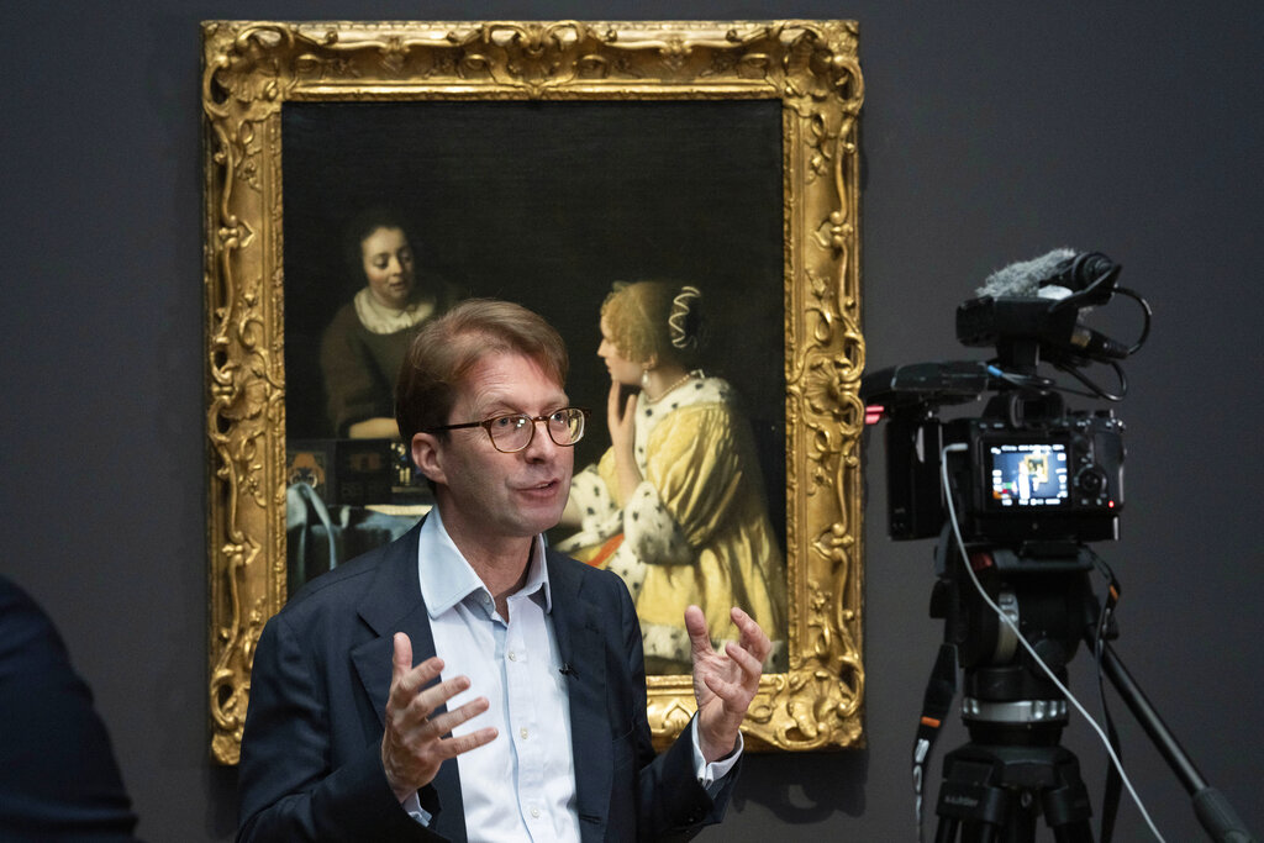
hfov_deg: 23.9
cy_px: 422
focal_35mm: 85
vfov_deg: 16.1
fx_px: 2985
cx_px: 632
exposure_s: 1/30
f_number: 7.1
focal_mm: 85
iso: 2500
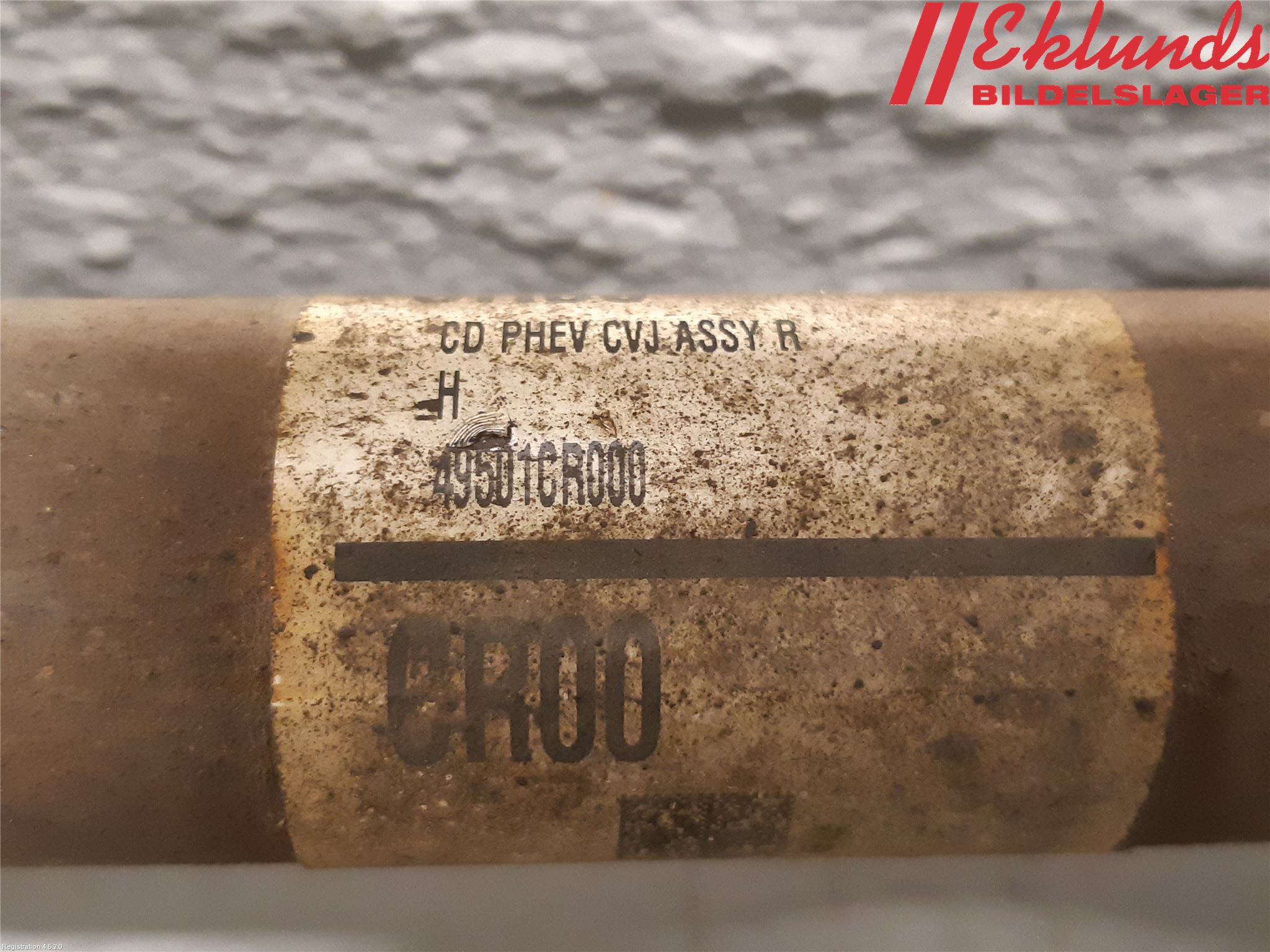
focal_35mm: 26
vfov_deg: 53.1
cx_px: 635
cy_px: 476
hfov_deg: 67.3
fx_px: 954
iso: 320
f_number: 1.7
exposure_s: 1/25
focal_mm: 3.93
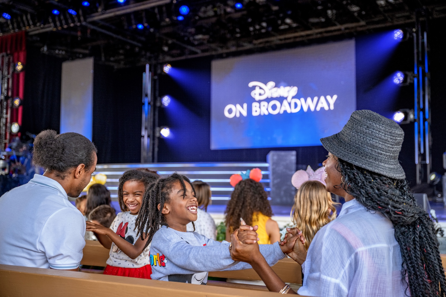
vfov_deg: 33.4
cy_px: 148
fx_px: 496
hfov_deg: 48.5
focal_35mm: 40
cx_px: 223
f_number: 2.8
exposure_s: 1/500
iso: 800
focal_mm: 40
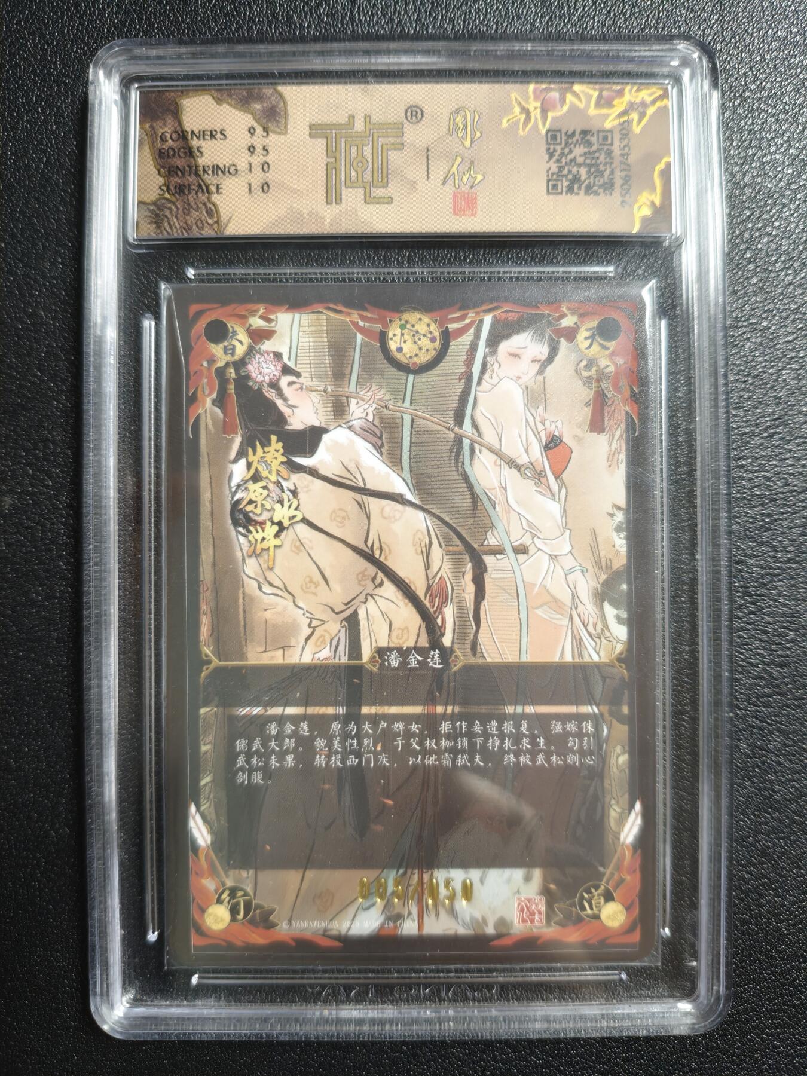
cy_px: 538
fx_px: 808
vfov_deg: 67.3
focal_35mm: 26
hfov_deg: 53.1
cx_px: 404
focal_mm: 4.94
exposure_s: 1/50
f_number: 1.5
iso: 640
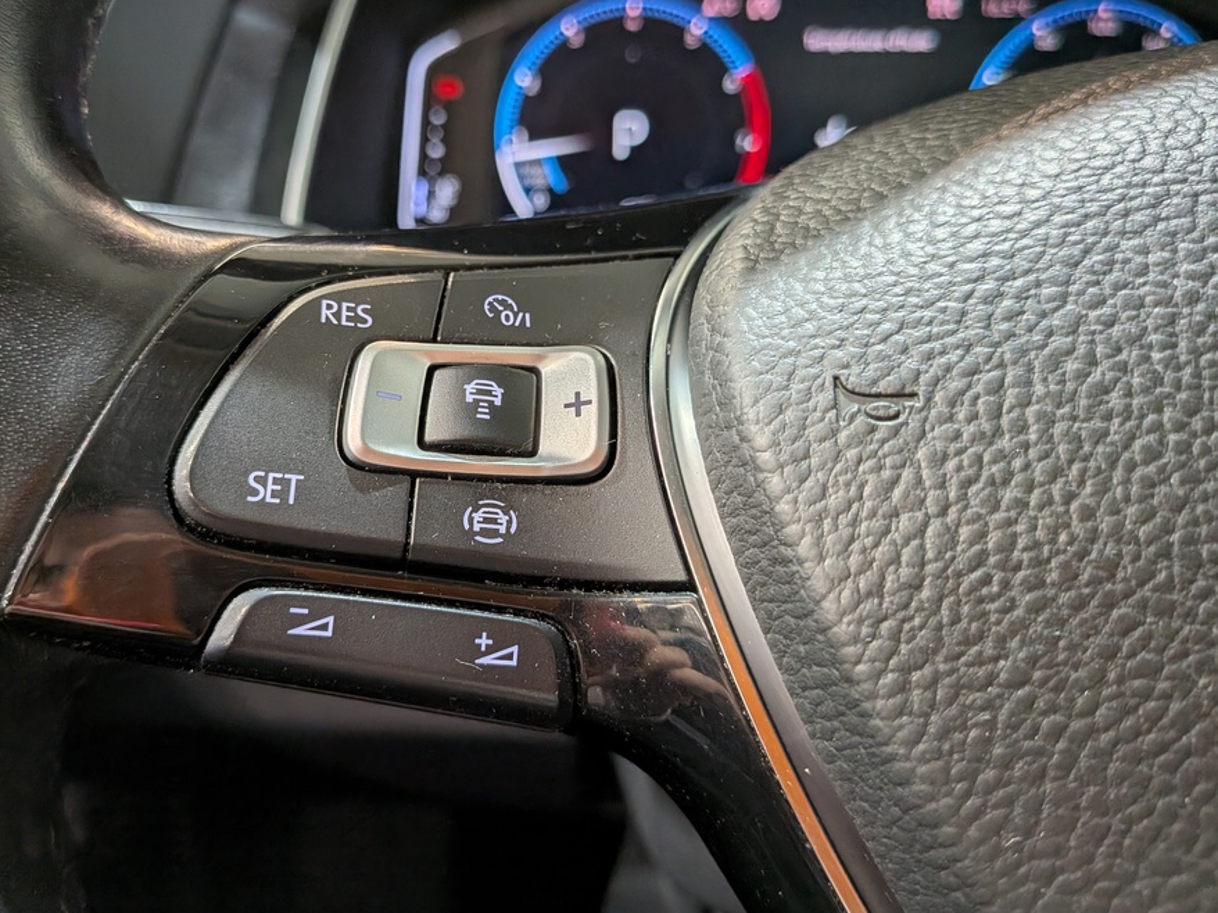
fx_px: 985
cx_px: 529
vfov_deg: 49.6
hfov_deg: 63.2
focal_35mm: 28
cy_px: 397
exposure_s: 1/100
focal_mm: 4.53
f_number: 1.7
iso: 35
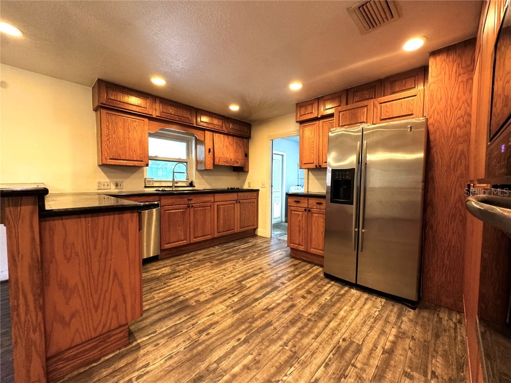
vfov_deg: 85.7
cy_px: 192
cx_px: 256
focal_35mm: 14
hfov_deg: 102.1
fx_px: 207
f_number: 2.2
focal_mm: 2.22
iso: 500
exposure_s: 1/60
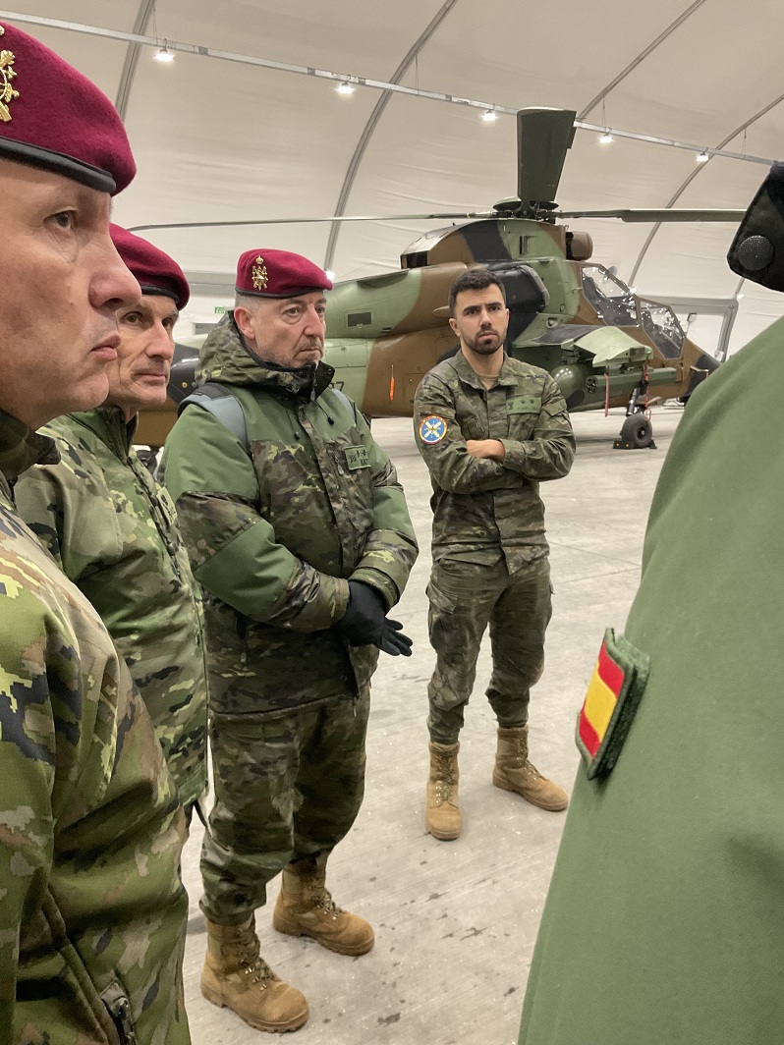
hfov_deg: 48.2
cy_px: 522
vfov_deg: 61.7
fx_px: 876
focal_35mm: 29
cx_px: 392
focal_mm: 3
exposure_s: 1/60
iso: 160
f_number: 1.8
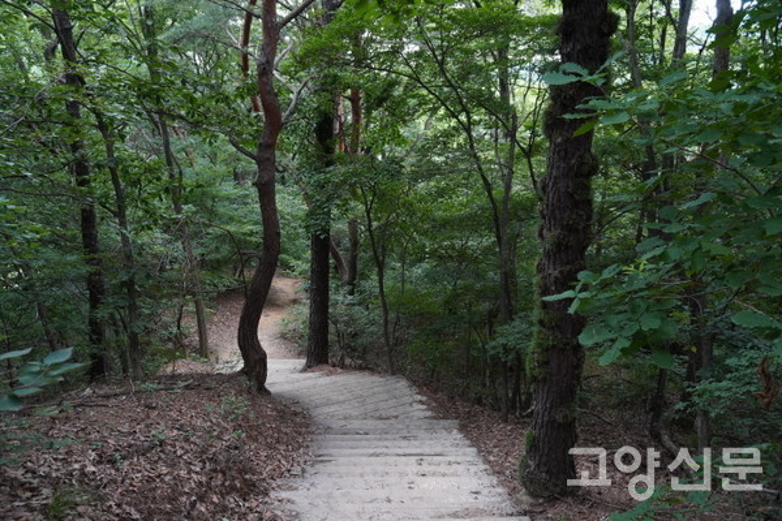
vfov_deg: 43.6
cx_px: 391
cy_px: 260
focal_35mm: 30
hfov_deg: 61.9
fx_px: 652
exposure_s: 1/160
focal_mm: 20
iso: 1000
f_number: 4
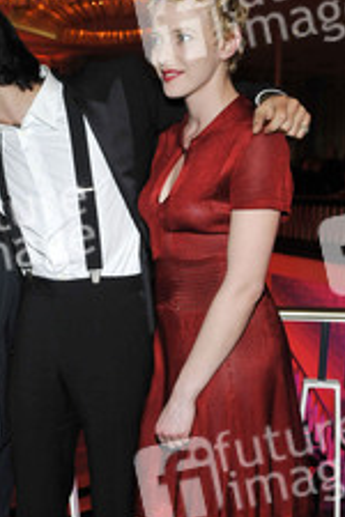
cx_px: 44
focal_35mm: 48
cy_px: 356
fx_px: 690
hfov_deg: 27.2
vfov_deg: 40.5
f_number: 5
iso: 800
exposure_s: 1/60
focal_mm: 18
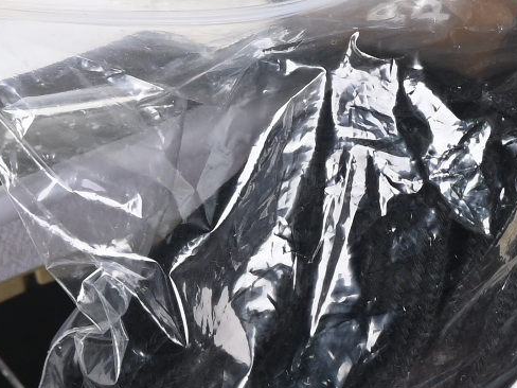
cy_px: -407
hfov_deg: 4.8
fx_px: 6138
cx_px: -318
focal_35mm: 411
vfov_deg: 3.6
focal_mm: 50
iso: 160
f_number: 6.3
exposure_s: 1/60
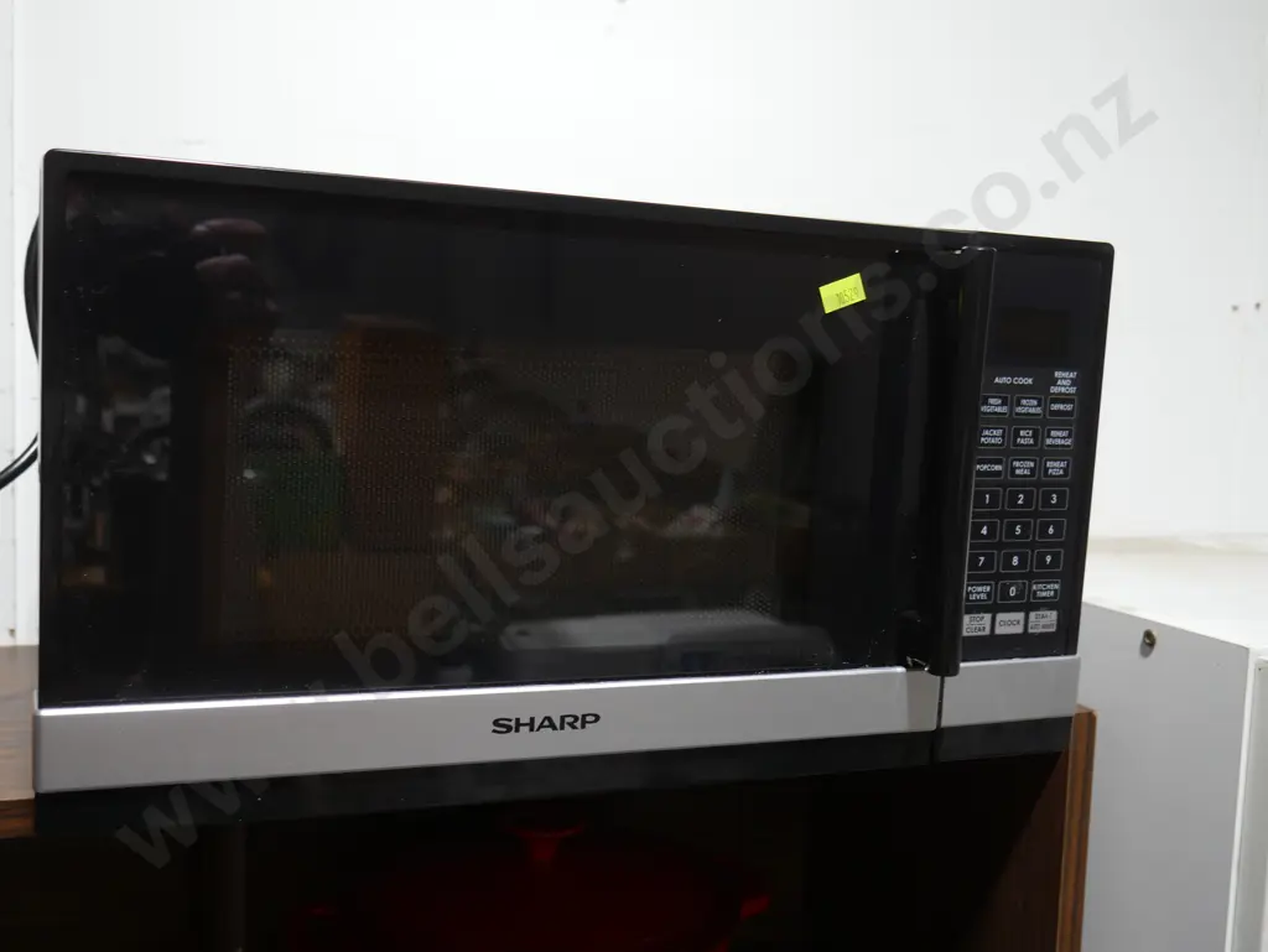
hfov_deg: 53.9
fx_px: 1246
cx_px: 634
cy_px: 476
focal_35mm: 34
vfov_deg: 41.8
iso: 200
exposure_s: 1/60
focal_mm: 17
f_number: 4
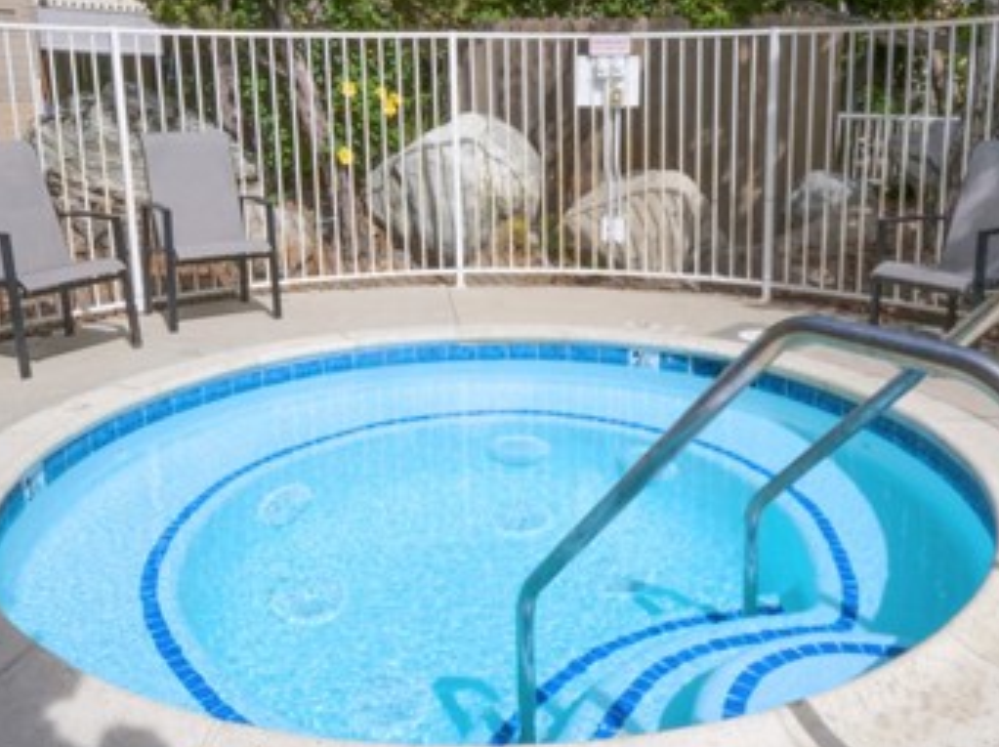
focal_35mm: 30
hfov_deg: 60.0
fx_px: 865
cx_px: 504
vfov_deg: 45.9
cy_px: 245
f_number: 14
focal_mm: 8
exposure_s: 1/400
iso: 250
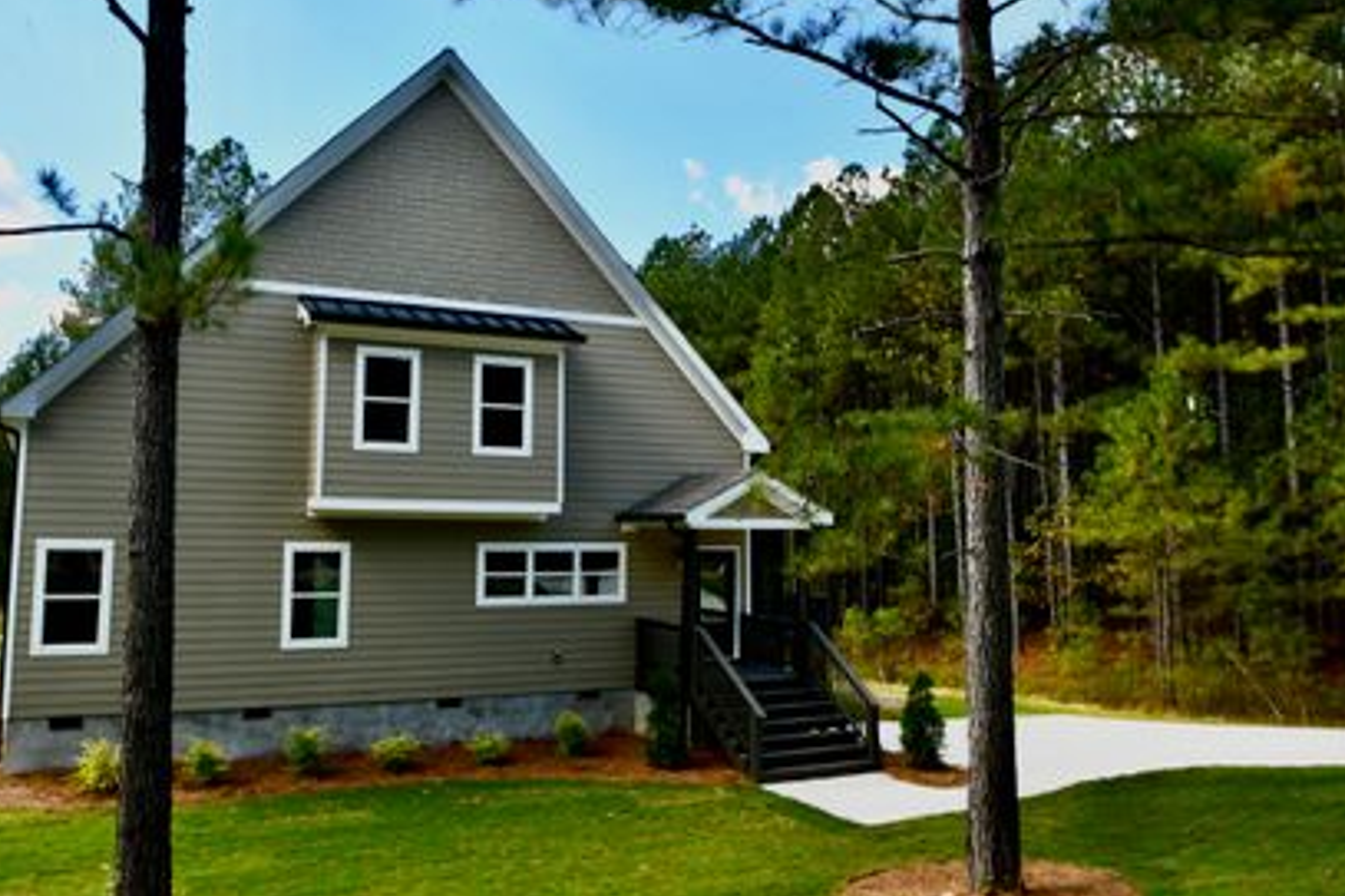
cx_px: 562
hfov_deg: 67.0
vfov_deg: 47.8
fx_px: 1008
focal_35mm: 27
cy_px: 392
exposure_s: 1/160
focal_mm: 15
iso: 100
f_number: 6.3
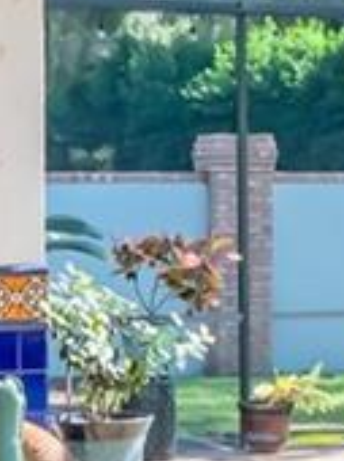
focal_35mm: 150
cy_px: 184
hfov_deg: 9.9
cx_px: 81
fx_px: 1986
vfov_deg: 13.2
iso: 1000
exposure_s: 1/160
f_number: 10
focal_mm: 11
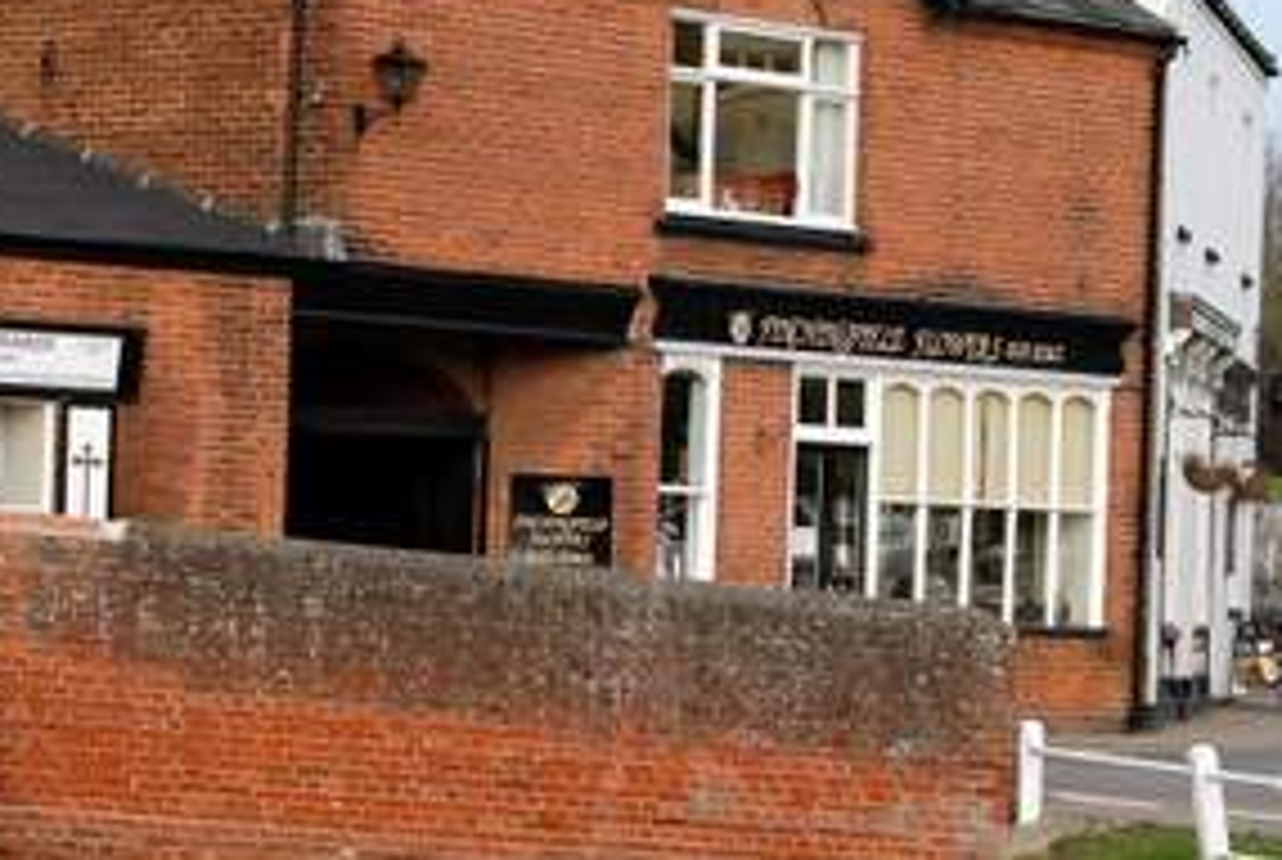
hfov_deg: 9.7
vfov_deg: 6.5
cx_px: 645
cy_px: 441
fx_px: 7526
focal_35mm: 211
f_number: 7.1
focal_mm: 56
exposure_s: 1/200
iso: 320
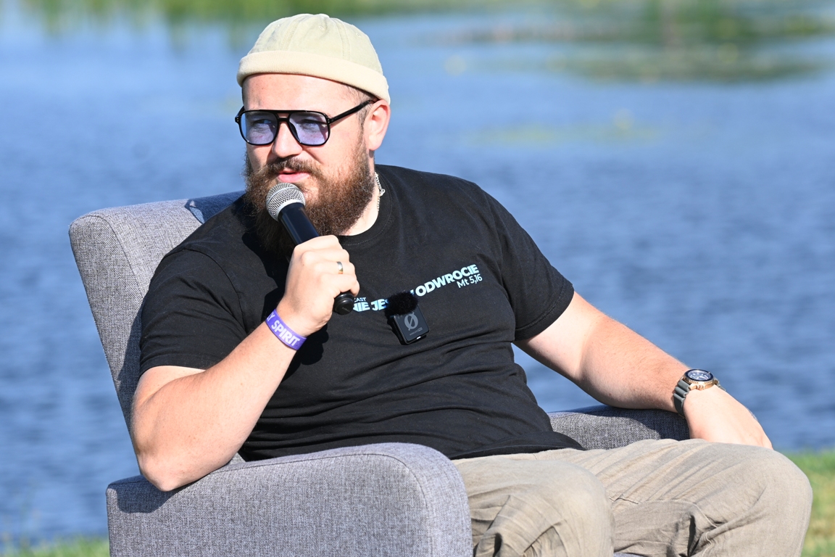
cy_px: 278
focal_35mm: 270
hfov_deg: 7.6
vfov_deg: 5.1
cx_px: 418
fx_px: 6262
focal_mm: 180
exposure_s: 1/500
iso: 140
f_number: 5.6
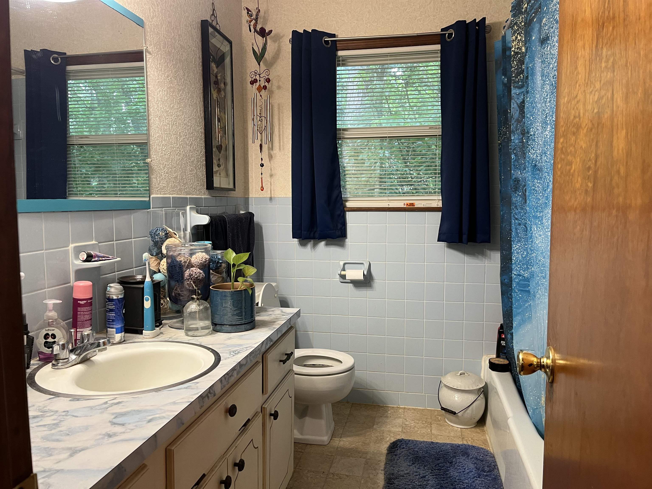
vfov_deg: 53.1
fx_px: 490
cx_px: 326
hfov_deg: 67.3
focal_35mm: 26
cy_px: 244
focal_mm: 5.1
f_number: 1.6
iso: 160
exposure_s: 1/60
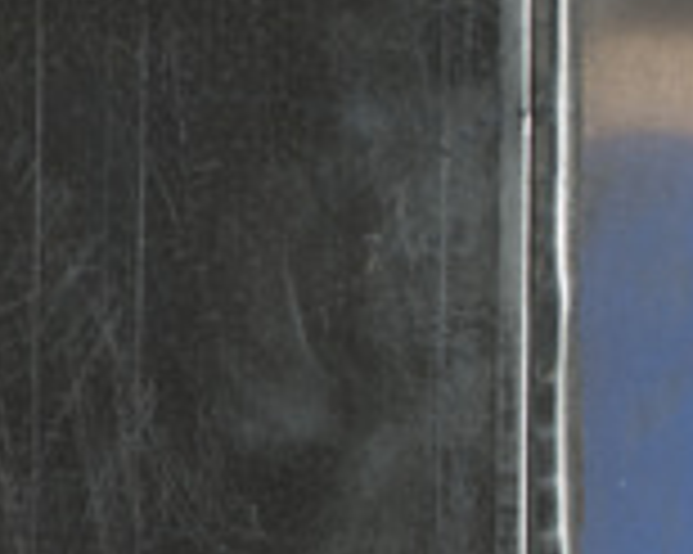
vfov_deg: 3.1
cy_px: 973
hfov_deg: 3.8
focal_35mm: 498
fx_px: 10208
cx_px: 1516
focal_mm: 105
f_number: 13
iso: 100
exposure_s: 1/250
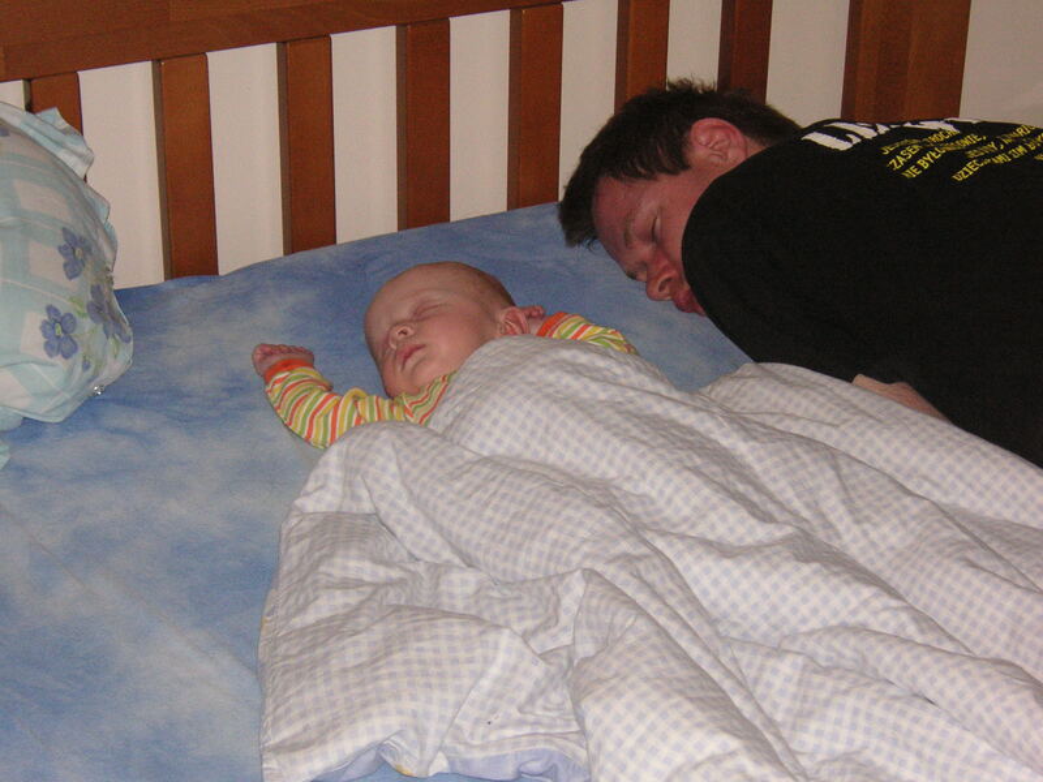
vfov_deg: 19.4
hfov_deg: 25.7
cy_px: 391
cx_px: 522
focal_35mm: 76
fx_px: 2290
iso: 160
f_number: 4.4
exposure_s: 1/90
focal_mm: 12.6
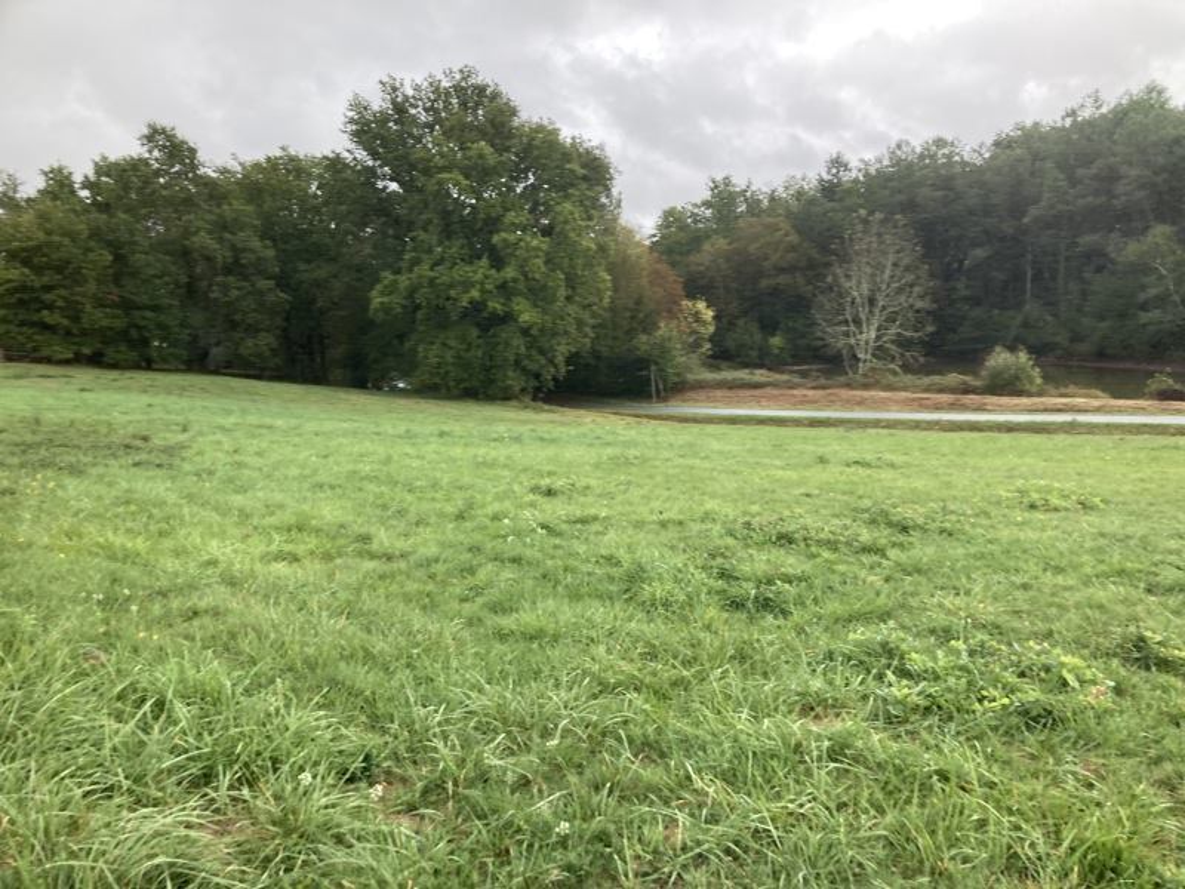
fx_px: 959
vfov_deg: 49.7
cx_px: 592
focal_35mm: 28
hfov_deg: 63.4
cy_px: 444
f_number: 1.8
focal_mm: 3.99
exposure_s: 1/135
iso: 20
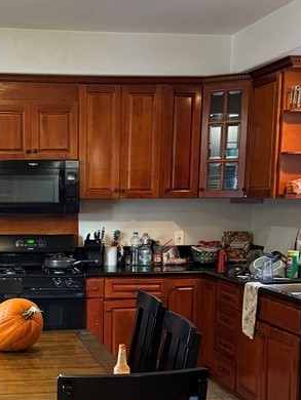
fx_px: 730
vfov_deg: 30.1
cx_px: 58
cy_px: 311
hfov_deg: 23.0
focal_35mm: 63
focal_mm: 6.76
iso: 640
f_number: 1.78
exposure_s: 1/40
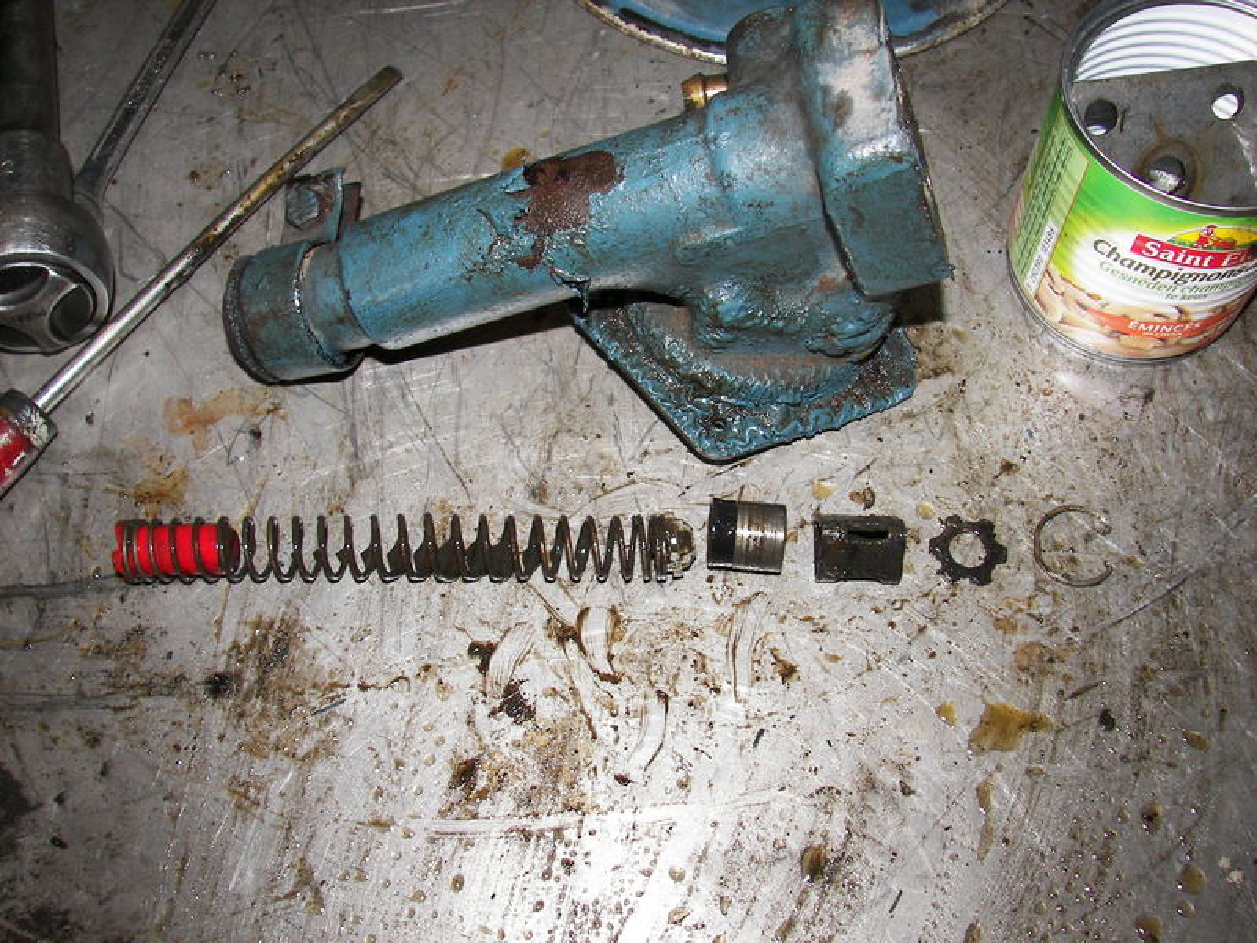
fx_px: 1307
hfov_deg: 51.4
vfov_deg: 39.7
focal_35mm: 36
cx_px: 628
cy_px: 472
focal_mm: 6
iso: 100
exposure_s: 1/30
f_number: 2.8
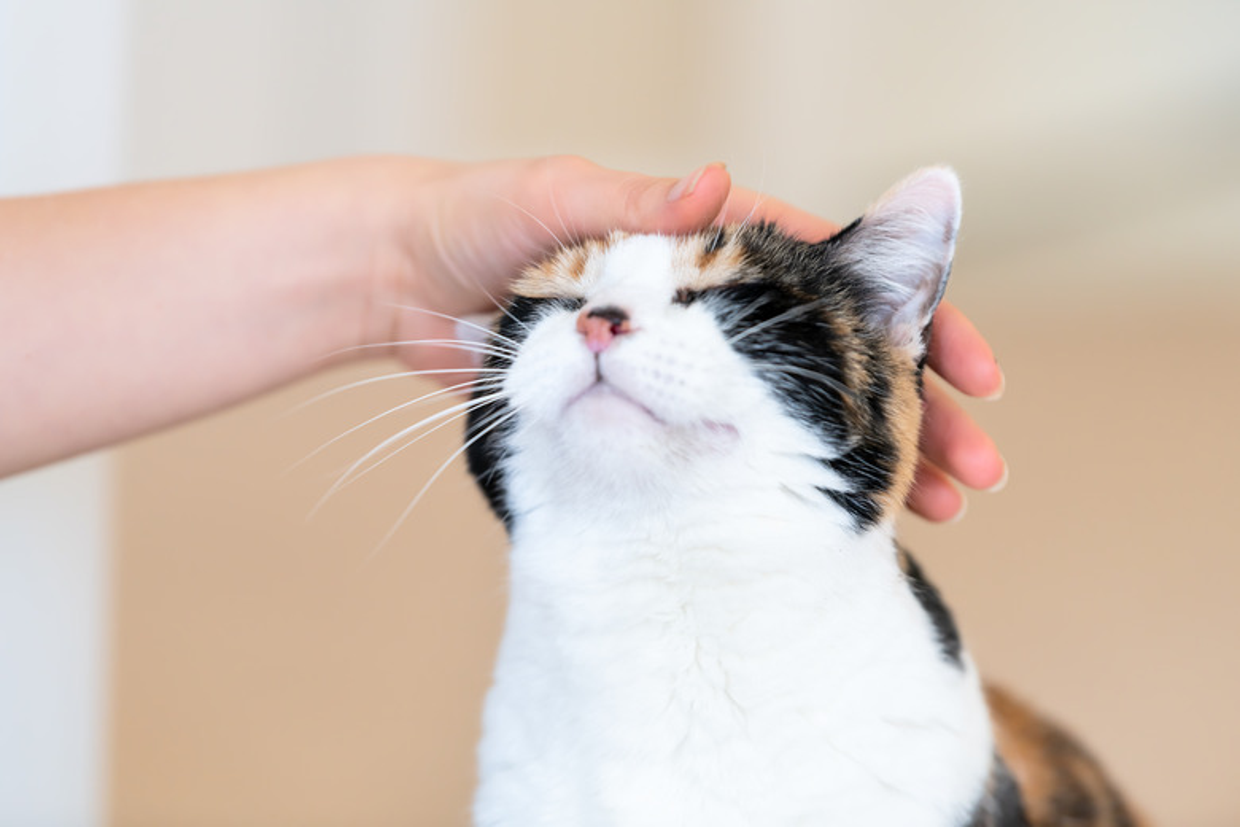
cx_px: 620
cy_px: 414
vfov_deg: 6.9
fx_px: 6888
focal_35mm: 200
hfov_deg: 10.3
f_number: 2.8
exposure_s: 1/125
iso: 450
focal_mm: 200
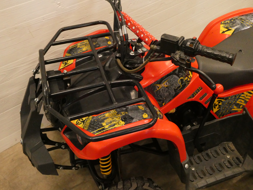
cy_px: 95
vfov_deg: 36.8
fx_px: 285
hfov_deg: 47.9
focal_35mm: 39
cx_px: 123
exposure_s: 1/80
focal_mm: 5.8
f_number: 3.6
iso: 800
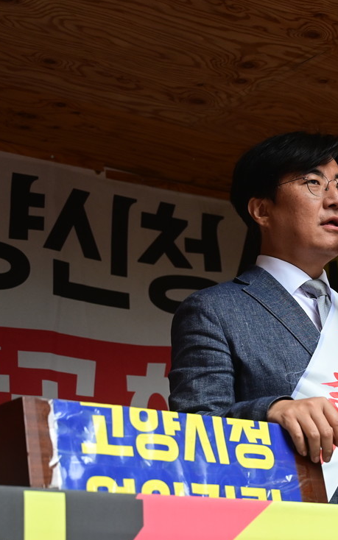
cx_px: 261
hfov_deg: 14.9
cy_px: 310
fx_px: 1282
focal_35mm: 87
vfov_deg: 23.8
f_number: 4
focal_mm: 49
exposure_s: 1/1000
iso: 1000
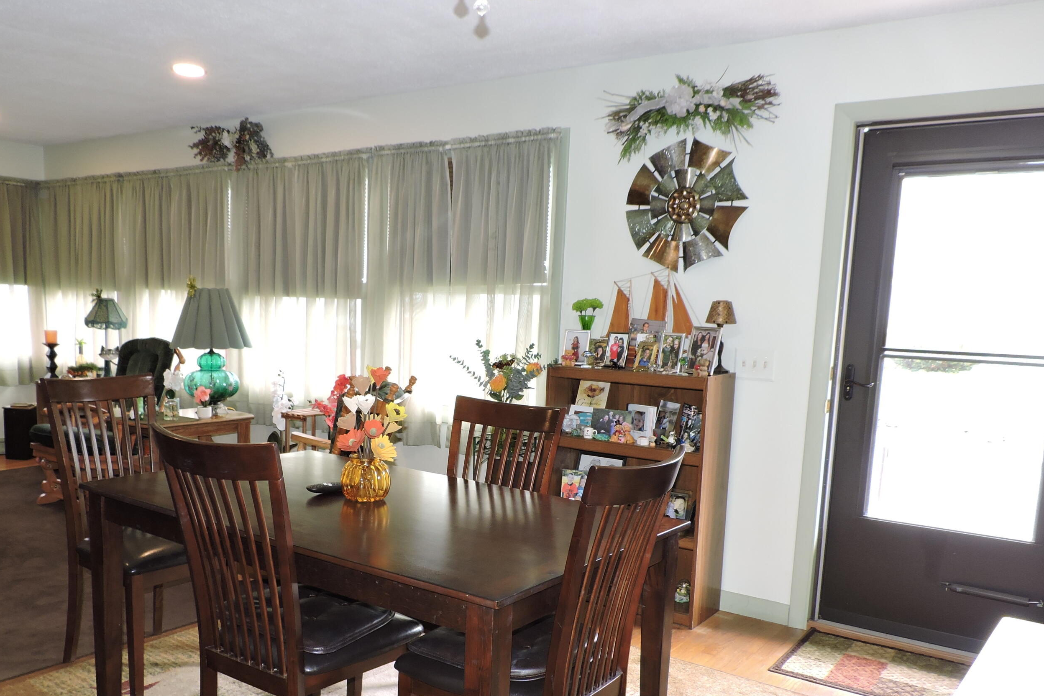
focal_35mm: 30
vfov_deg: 43.2
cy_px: 446
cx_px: 476
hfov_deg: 61.8
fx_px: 870
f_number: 3
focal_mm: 4.3
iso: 140
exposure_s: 1/20
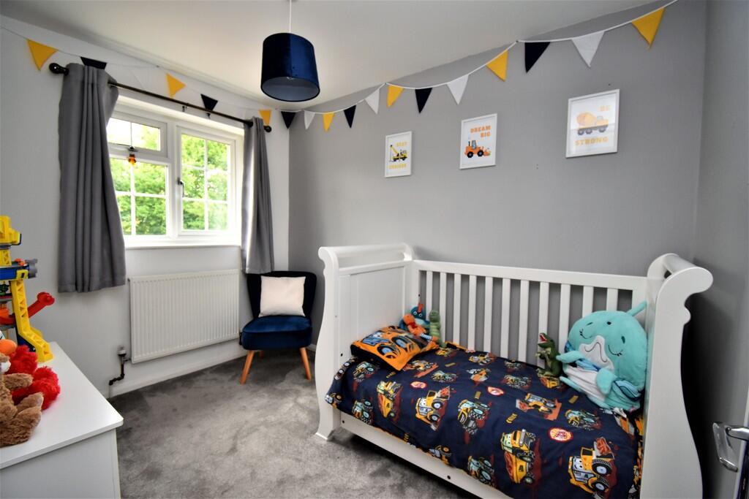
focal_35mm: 15
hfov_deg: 100.4
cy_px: 250
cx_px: 374
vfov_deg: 77.3
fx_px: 312
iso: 800
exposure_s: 1/80
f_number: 4.5
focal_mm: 10
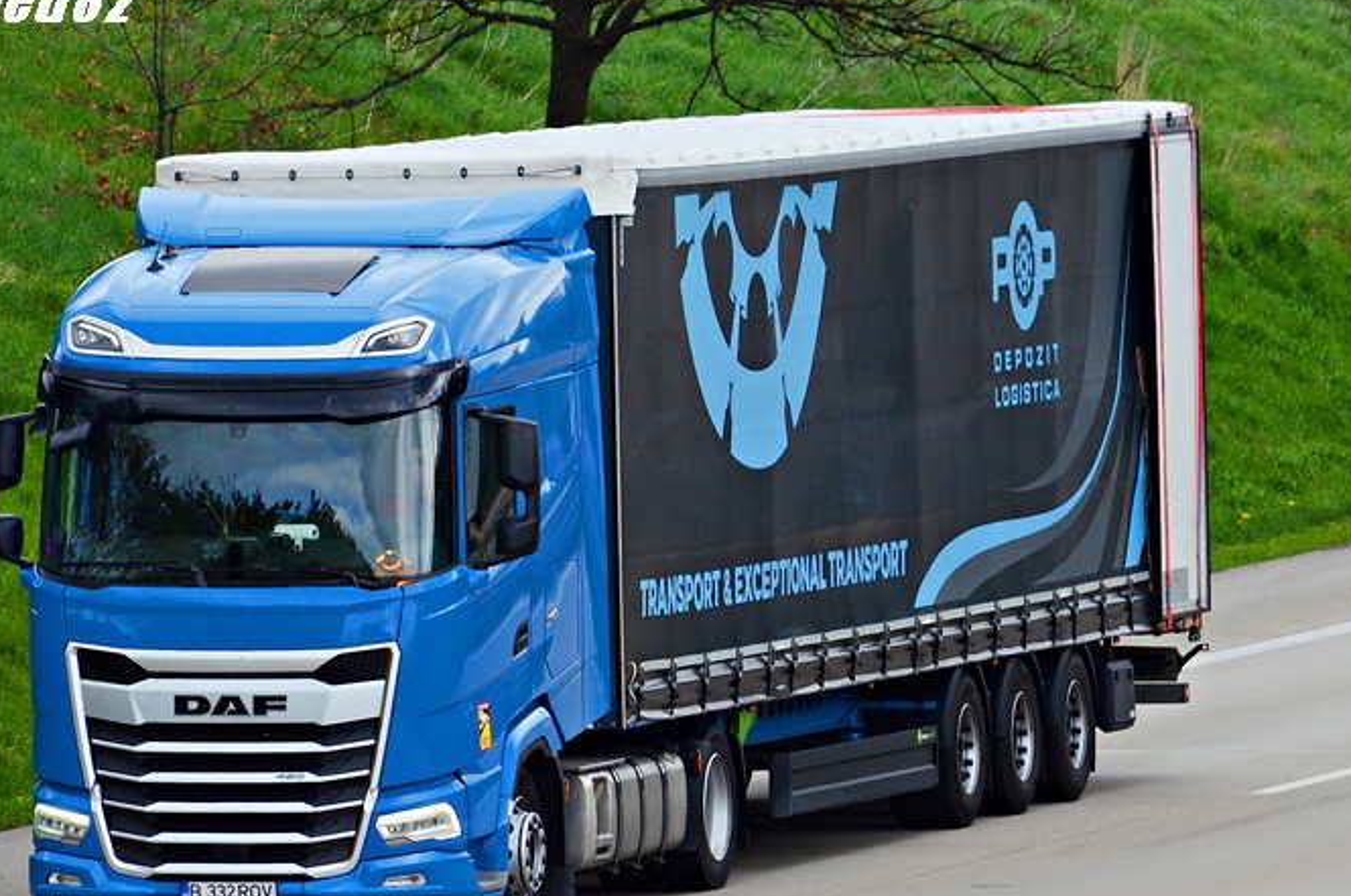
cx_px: 597
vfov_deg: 2.5
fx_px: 20268
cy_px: 475
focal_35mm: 541
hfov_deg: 3.8
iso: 800
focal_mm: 300
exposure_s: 1/800
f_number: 10
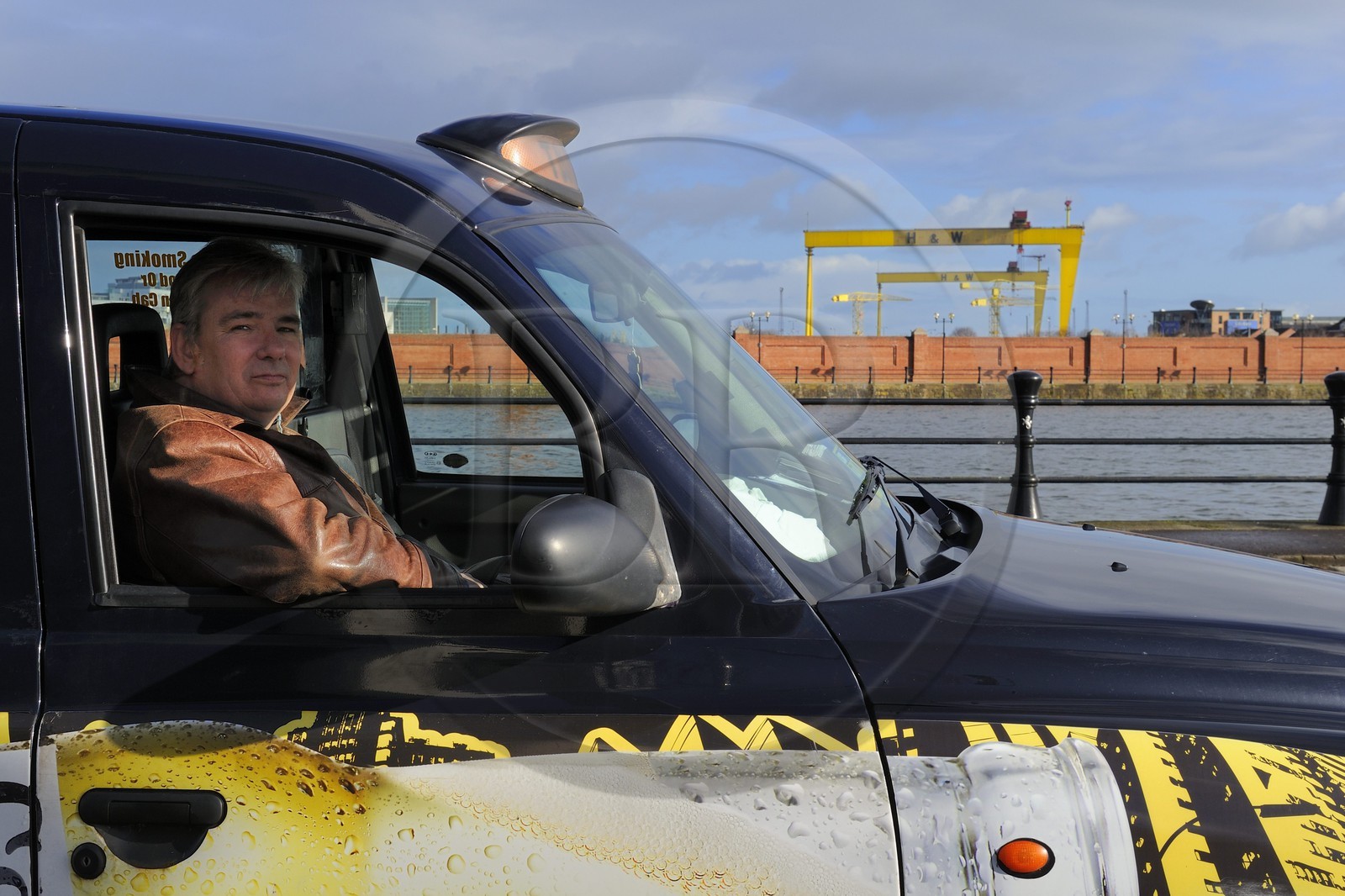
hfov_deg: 41.1
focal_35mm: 48
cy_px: 448
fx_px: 1793
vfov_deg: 28.1
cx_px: 672
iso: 400
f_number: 11
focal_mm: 48
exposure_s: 1/250
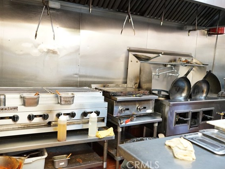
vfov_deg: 45.4
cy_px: 84
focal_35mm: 31
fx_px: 201
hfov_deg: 58.2
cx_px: 102
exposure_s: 1/60
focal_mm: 28
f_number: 3.5
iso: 5000
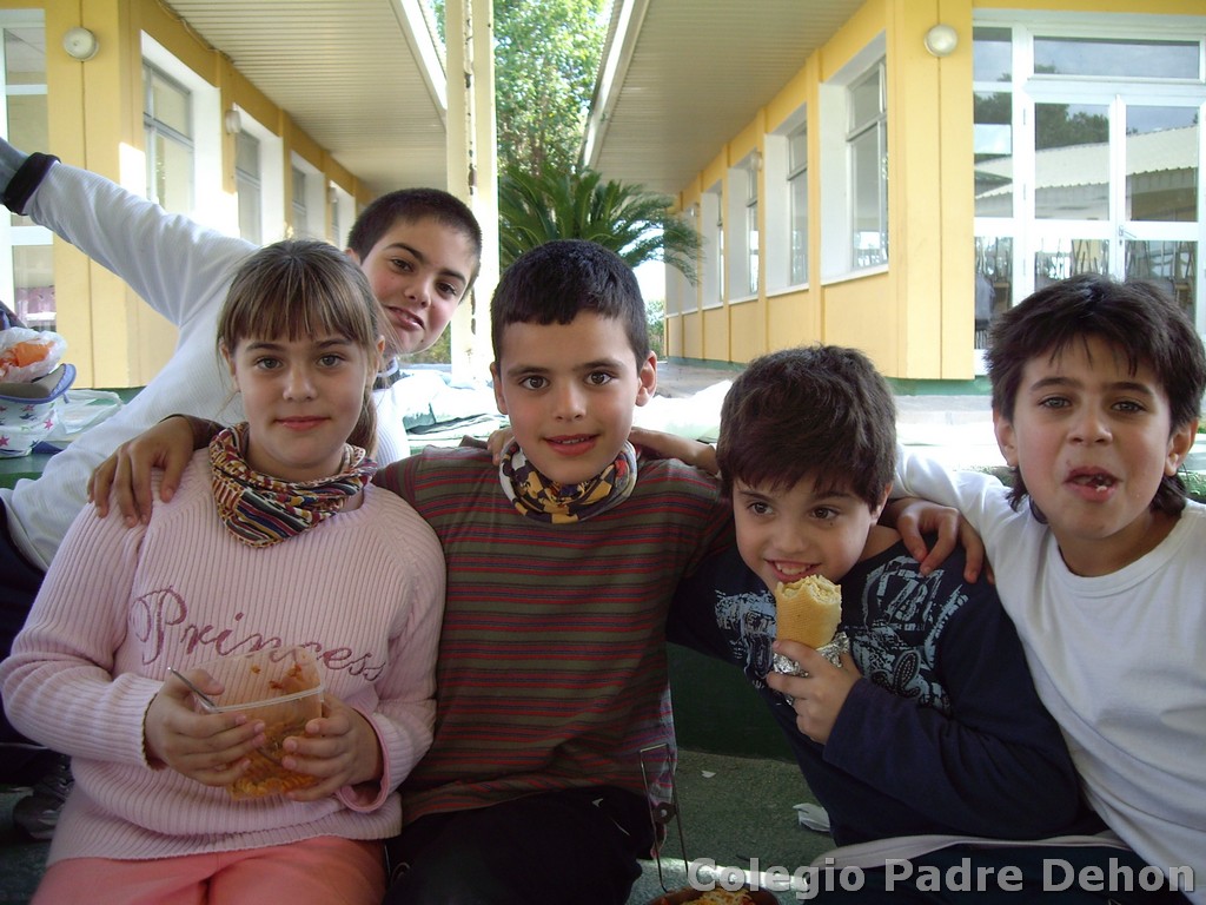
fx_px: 1324
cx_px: 603
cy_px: 452
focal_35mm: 38
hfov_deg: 49.0
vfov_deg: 37.7
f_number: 2.7
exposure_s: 1/160
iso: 100
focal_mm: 6.2
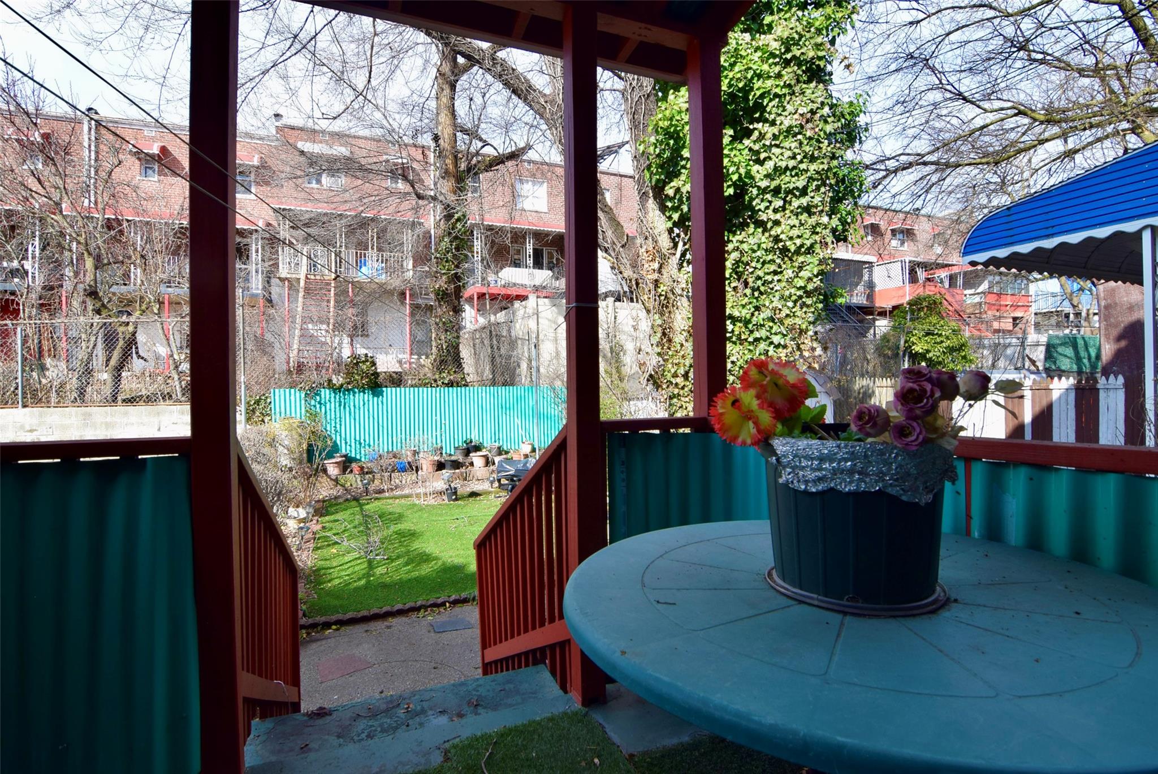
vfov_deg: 72.1
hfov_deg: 94.9
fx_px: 531
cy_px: 387
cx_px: 579
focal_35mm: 16
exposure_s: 1/200
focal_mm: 11
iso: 400
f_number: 10
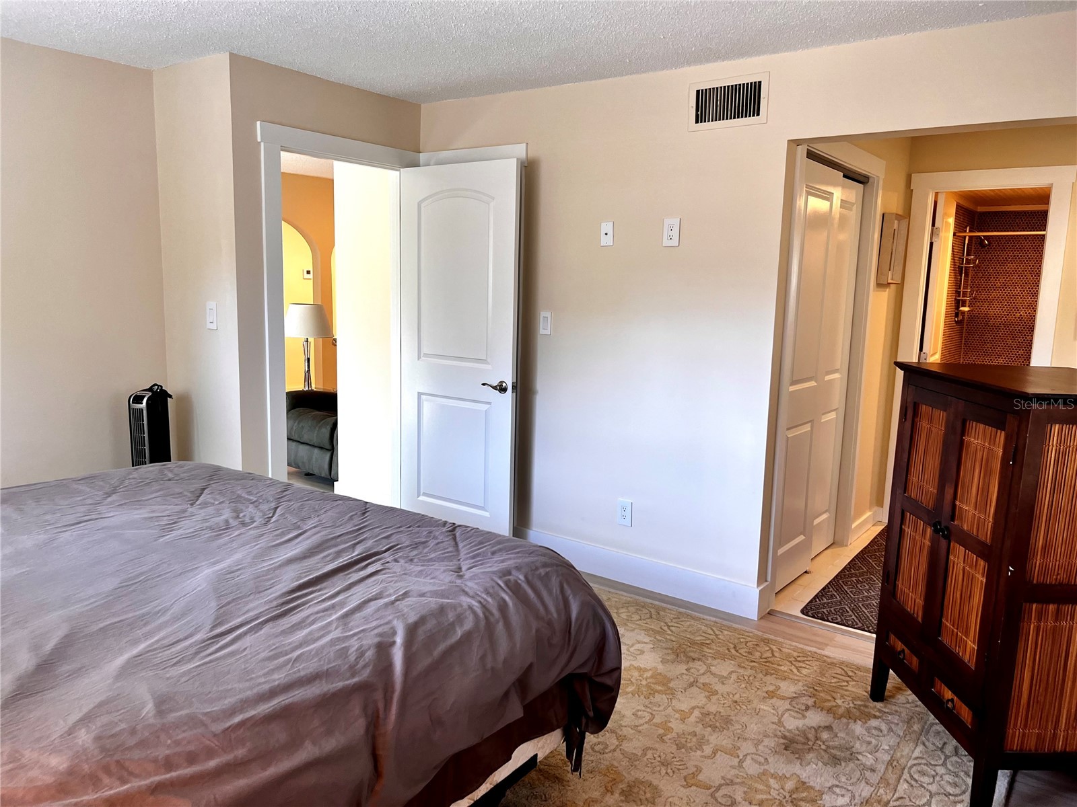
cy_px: 404
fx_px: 809
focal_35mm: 26
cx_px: 538
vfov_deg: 53.1
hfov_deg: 67.3
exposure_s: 1/120
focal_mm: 5.7
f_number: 1.5
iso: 100
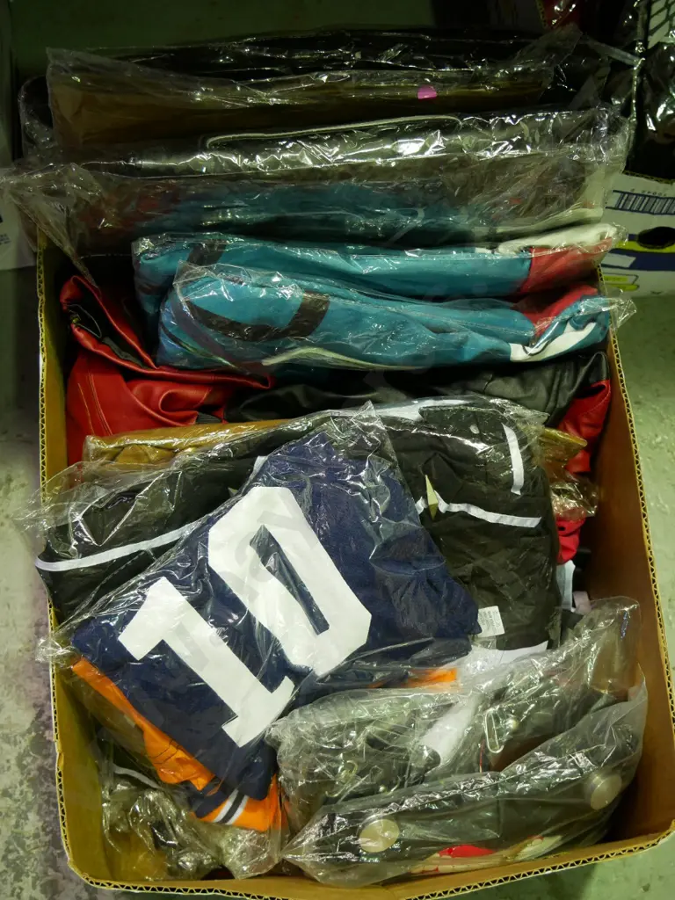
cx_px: 338
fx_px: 1196
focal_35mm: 46
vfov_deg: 41.2
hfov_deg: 31.5
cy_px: 450
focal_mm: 23
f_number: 4.3
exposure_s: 1/60
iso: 2000
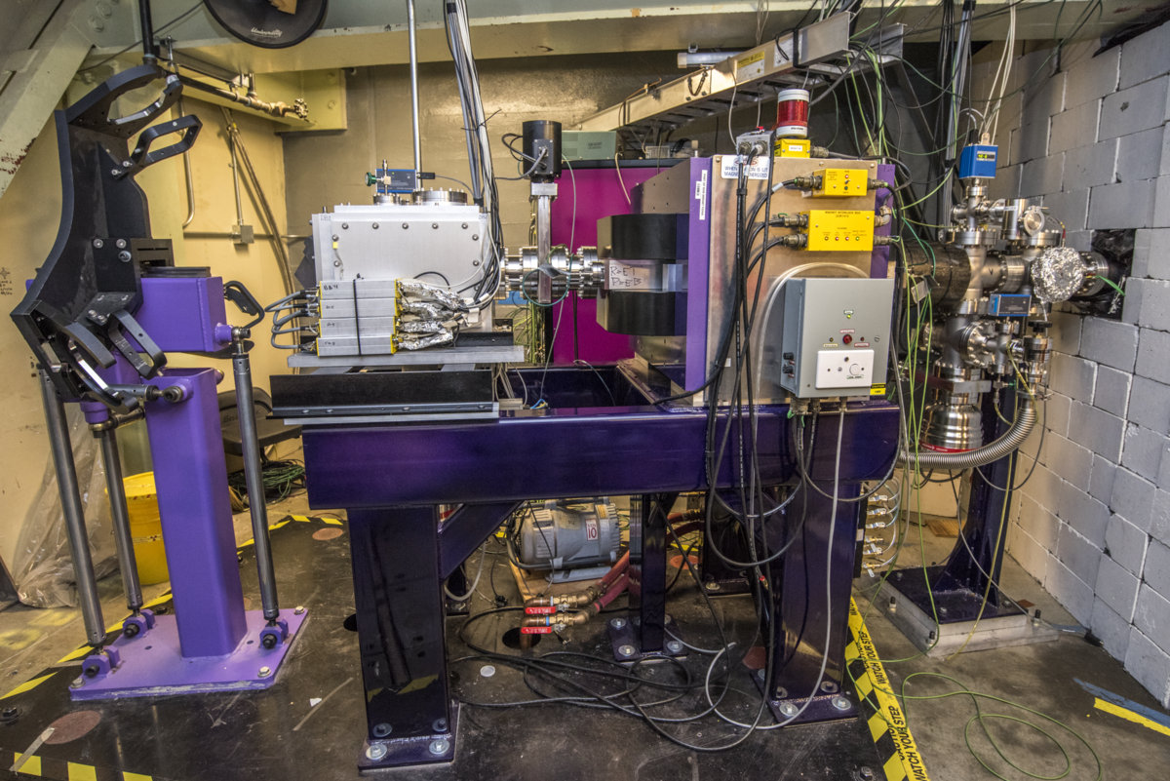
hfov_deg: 90.0
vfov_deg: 67.4
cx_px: 585
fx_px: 585
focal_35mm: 18
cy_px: 390
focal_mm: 18
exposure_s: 1/60
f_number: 5.6
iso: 1600
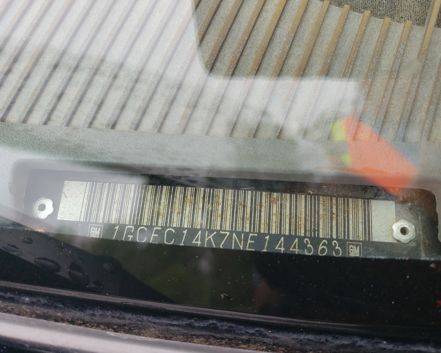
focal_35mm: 28
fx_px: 365
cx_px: 232
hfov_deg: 62.2
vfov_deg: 51.5
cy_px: 176
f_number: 1.5
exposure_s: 1/222
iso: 50
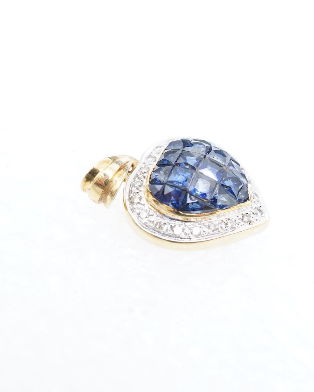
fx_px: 790
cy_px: 197
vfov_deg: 27.9
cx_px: 193
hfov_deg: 22.4
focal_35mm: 68
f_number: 14
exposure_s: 1/125
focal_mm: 30
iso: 800
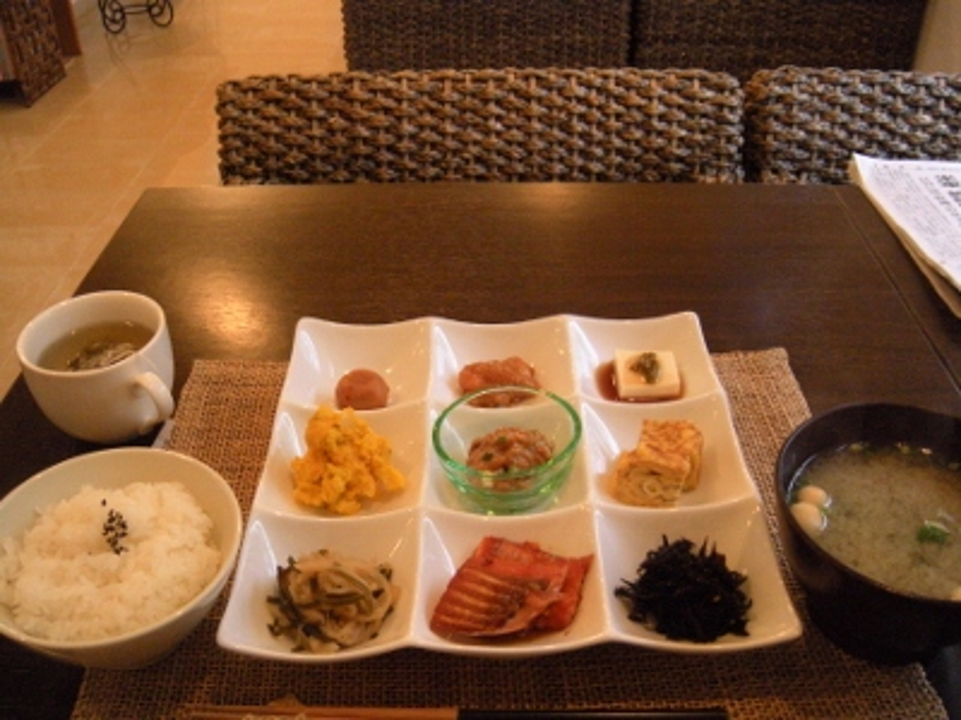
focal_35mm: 35
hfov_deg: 52.6
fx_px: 972
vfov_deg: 40.7
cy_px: 360
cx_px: 480
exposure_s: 1/15.8
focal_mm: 5.9
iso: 400
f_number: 3.8
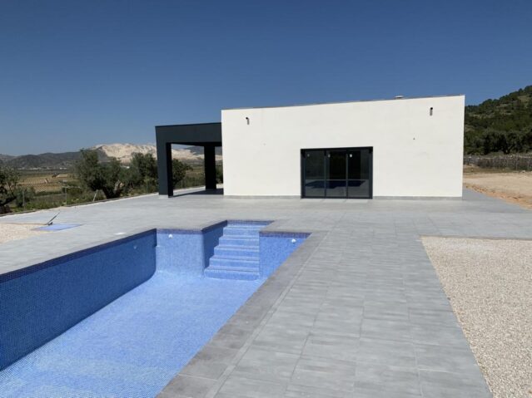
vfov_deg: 53.0
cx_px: 266
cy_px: 199
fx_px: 400
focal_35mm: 26
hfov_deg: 67.3
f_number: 1.8
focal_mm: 4.25
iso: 25
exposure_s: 1/8000
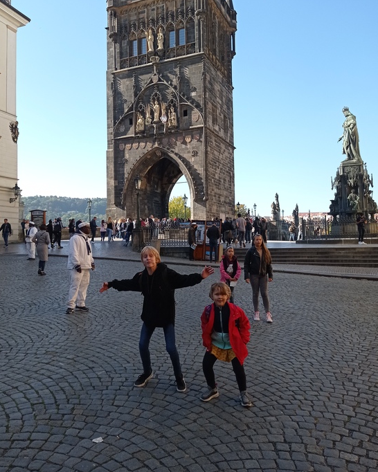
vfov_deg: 55.6
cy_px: 219
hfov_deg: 45.8
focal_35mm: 32
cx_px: 178
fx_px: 447
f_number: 1.79
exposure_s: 1/1410
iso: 104
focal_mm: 4.74
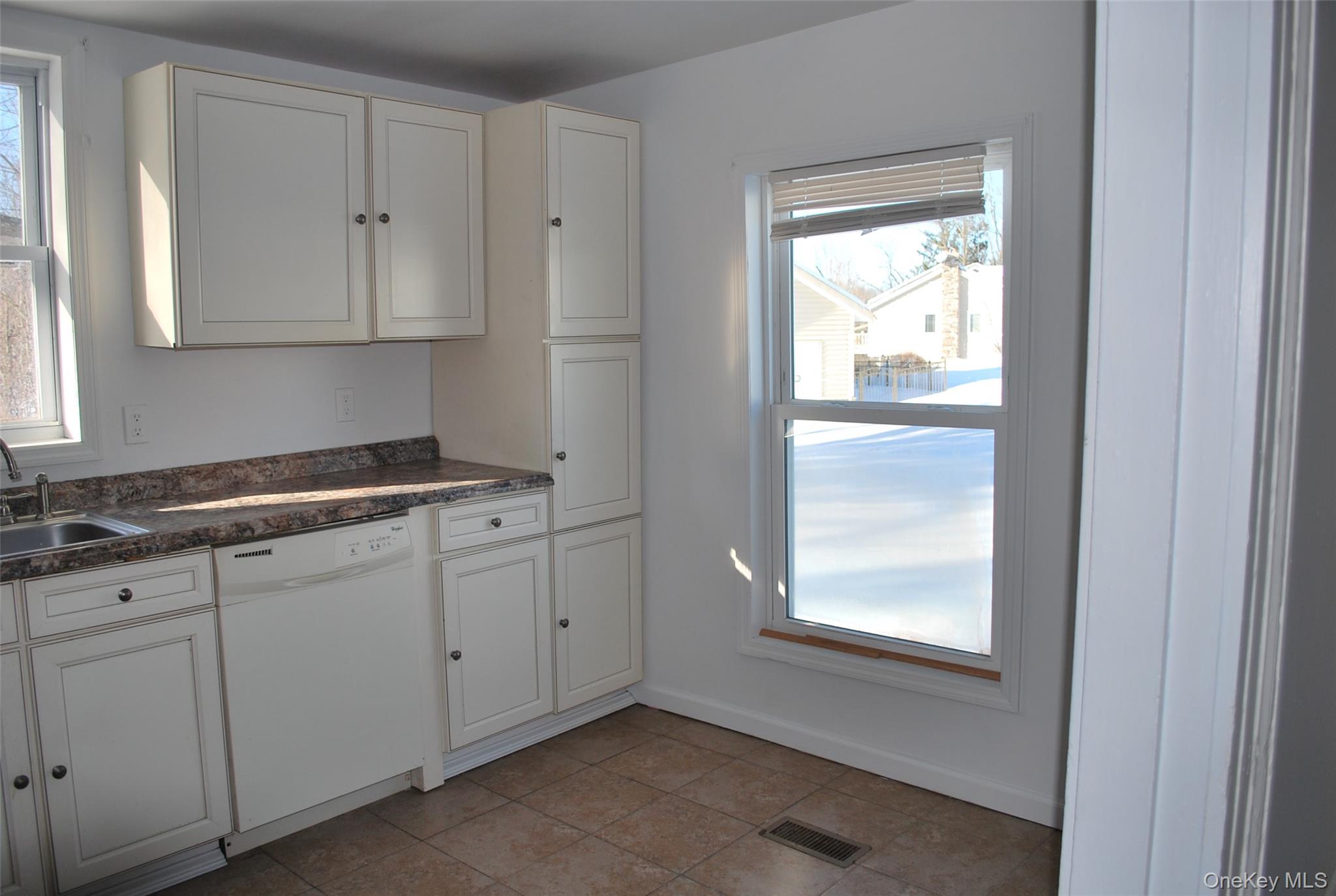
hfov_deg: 67.3
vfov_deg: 48.1
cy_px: 448
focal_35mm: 27
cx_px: 668
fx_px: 1004
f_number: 4
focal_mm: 18
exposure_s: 1/200
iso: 100
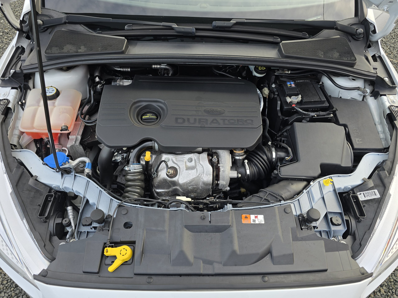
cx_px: 199
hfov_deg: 73.9
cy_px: 149
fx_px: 264
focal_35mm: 23
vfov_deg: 58.9
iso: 32
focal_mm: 6.3
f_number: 1.7
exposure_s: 1/180
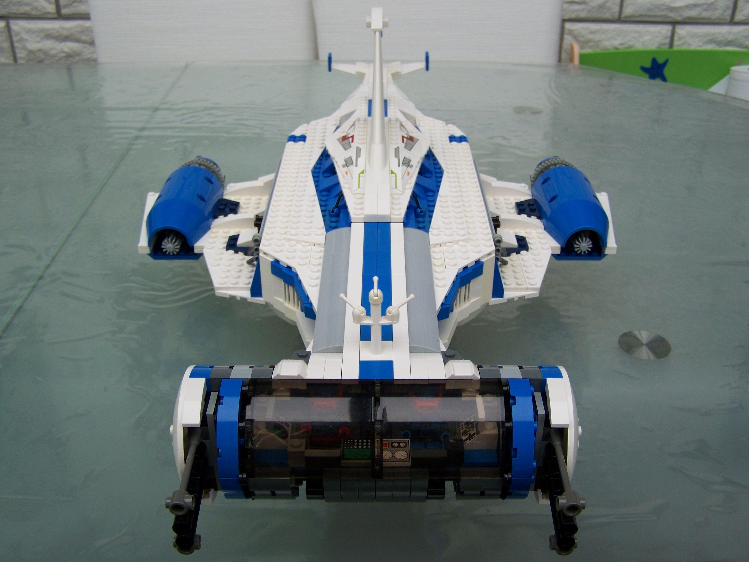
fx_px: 822
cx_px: 374
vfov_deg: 37.7
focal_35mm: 38
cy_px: 281
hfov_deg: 49.0
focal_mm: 6.3
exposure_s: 1/250
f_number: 2.8
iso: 64
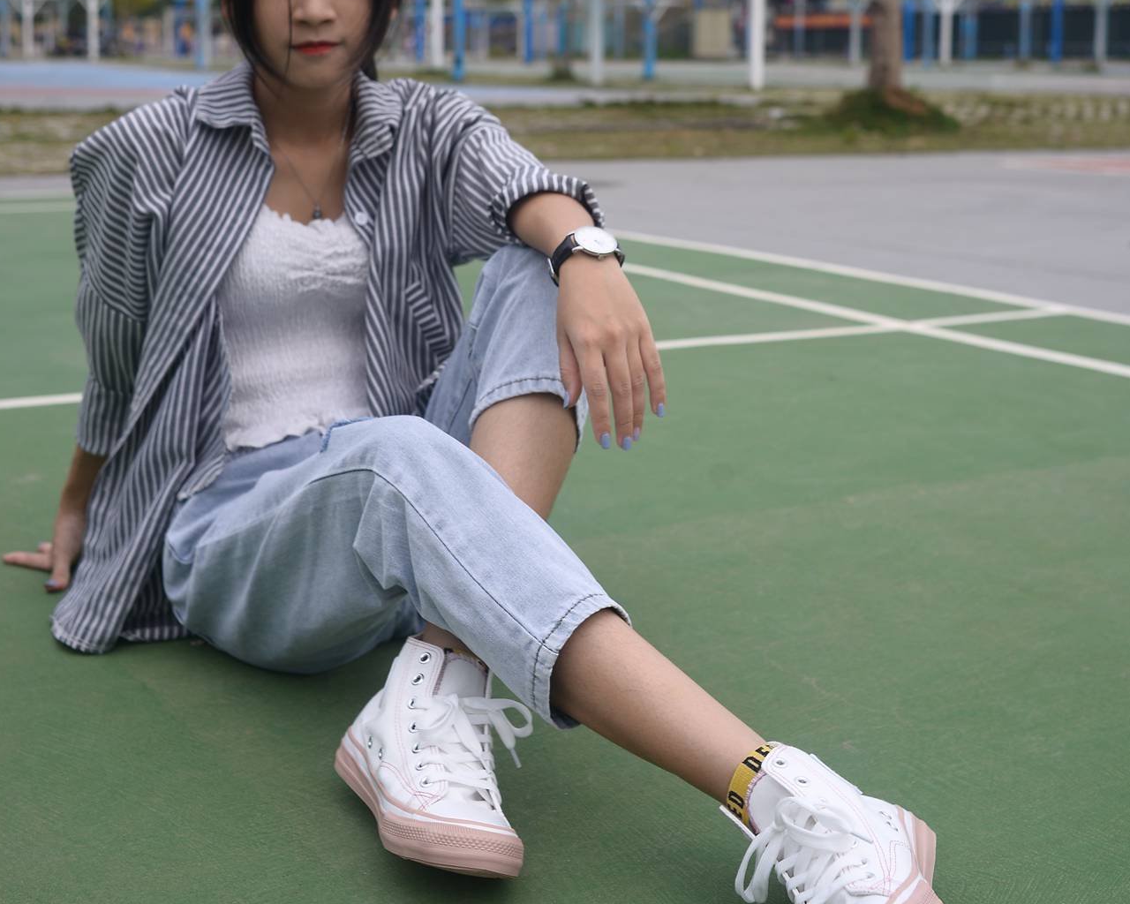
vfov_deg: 29.8
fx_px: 1672
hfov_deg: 37.3
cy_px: 224
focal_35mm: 50
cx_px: 566
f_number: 5.6
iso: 100
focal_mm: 35
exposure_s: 1/800
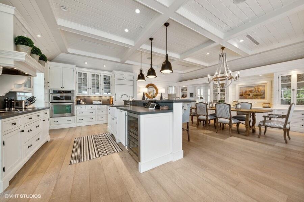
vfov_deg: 89.9
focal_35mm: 12
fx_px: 101
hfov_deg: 112.7
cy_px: 101
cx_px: 152
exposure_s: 1/10
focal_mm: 12
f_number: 8
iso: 100
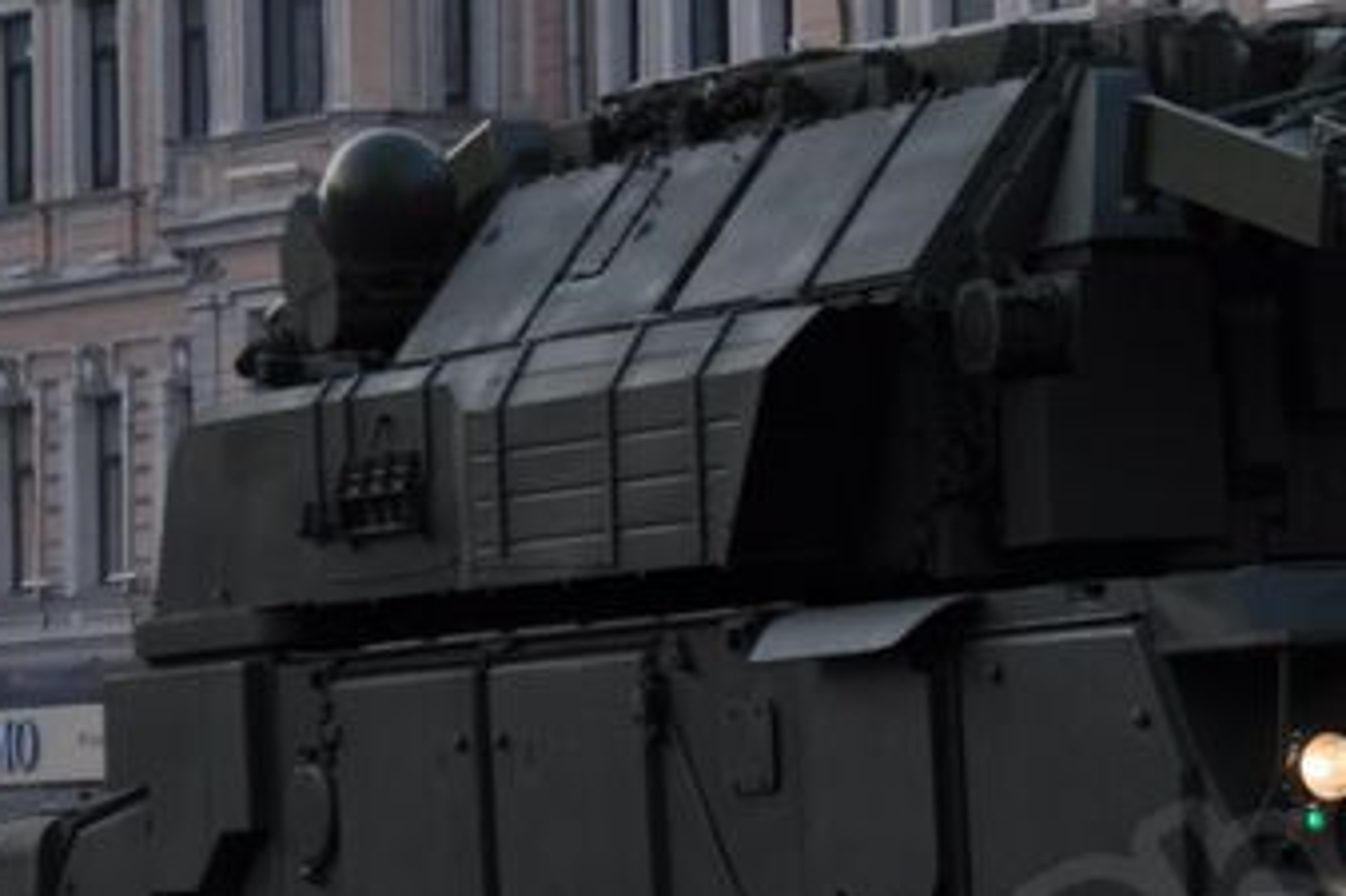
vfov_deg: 6.0
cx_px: 1601
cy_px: 697
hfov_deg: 9.0
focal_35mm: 227
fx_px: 8483
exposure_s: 1/200
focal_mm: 40
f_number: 2.8
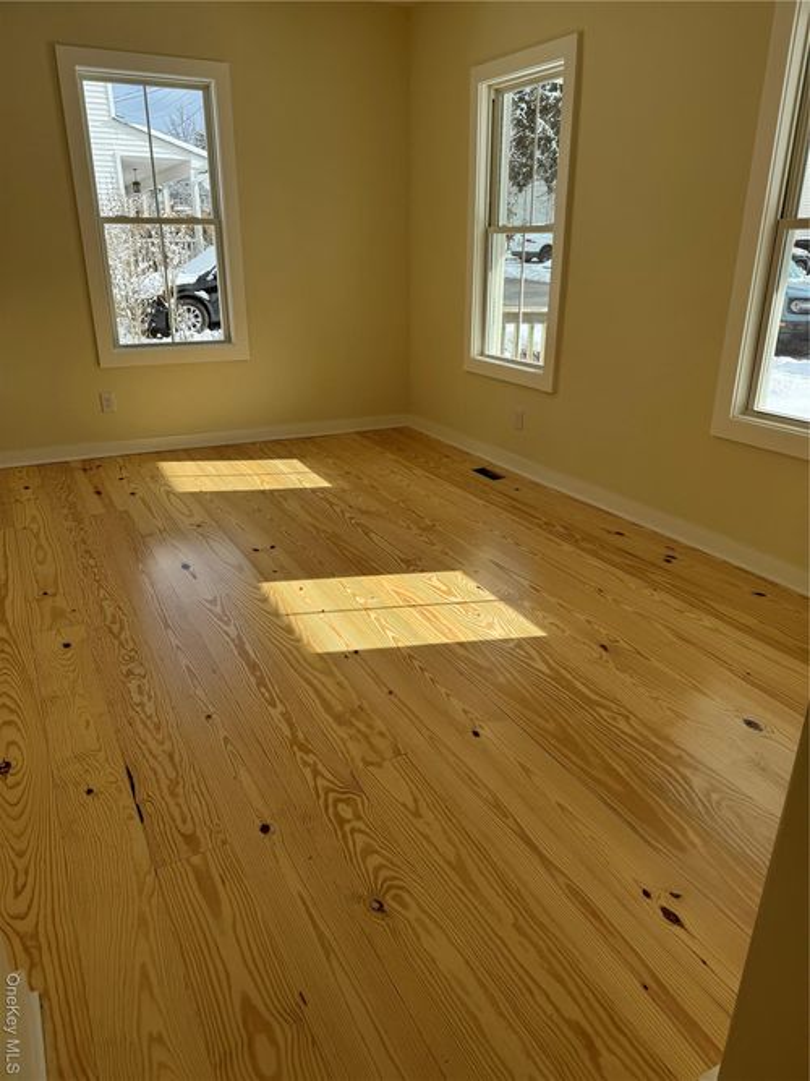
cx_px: 405
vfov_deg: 71.6
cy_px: 540
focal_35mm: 24
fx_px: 749
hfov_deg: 56.8
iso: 80
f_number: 1.78
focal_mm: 6.76
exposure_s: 1/1261
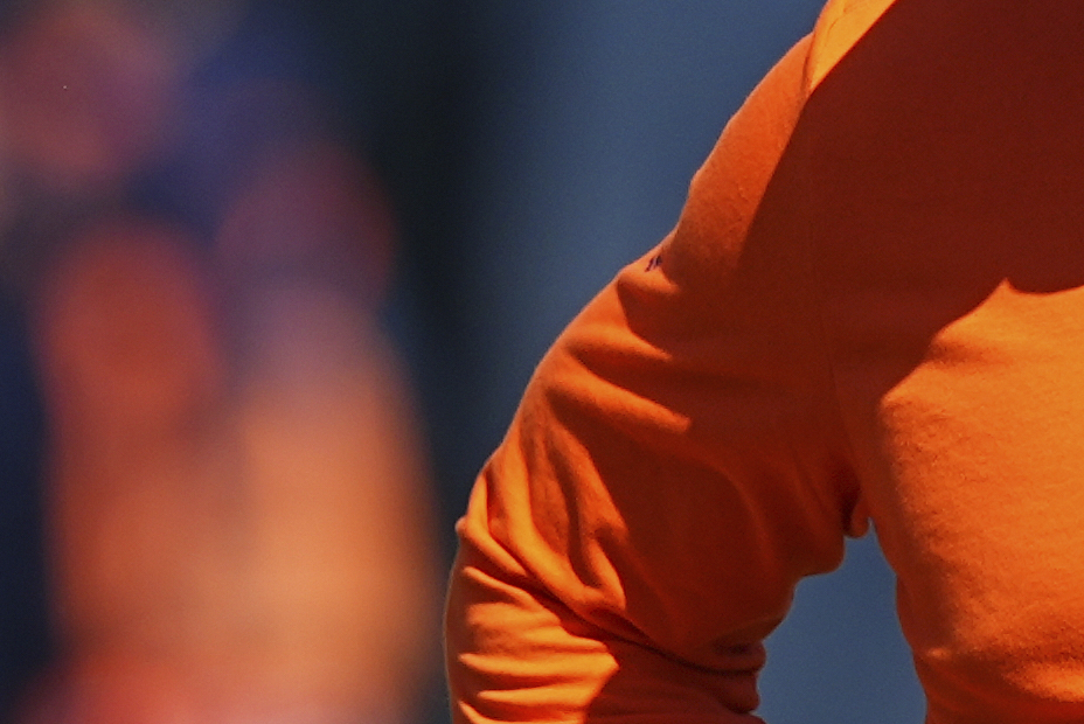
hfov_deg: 0.5
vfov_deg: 0.4
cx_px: 1308
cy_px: 664
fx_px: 115032
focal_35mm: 3818
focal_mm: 600
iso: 200
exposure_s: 1/1600
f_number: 5.6
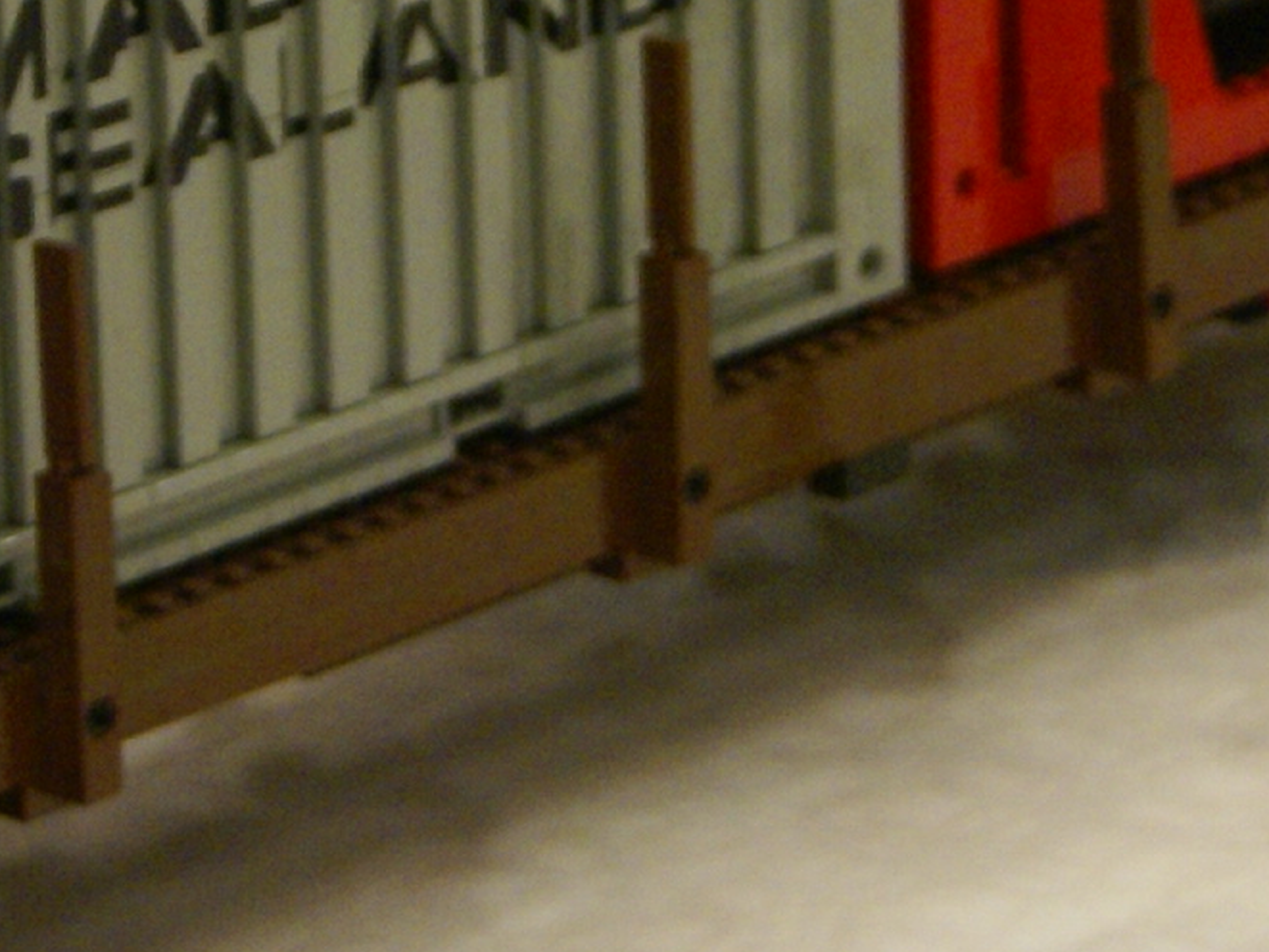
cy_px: -52
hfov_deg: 7.8
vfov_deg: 5.9
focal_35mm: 253
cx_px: 555
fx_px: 9276
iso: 400
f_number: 4.5
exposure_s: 1/30
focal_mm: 40
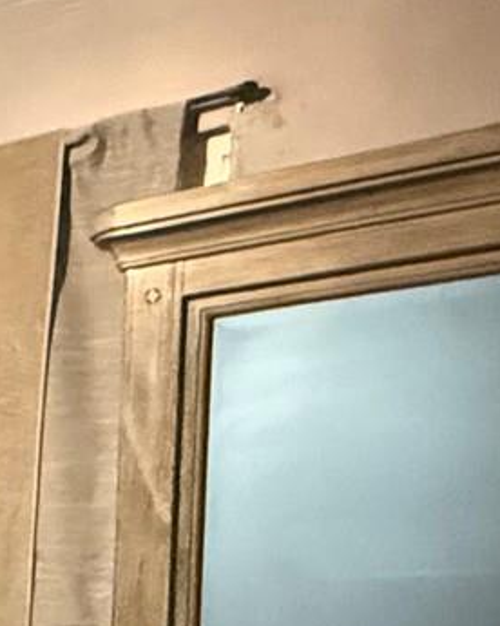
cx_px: -790
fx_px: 1501
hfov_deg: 12.9
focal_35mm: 81
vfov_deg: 21.5
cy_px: 794
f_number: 2.2
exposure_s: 1/60
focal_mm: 2.22
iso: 1250
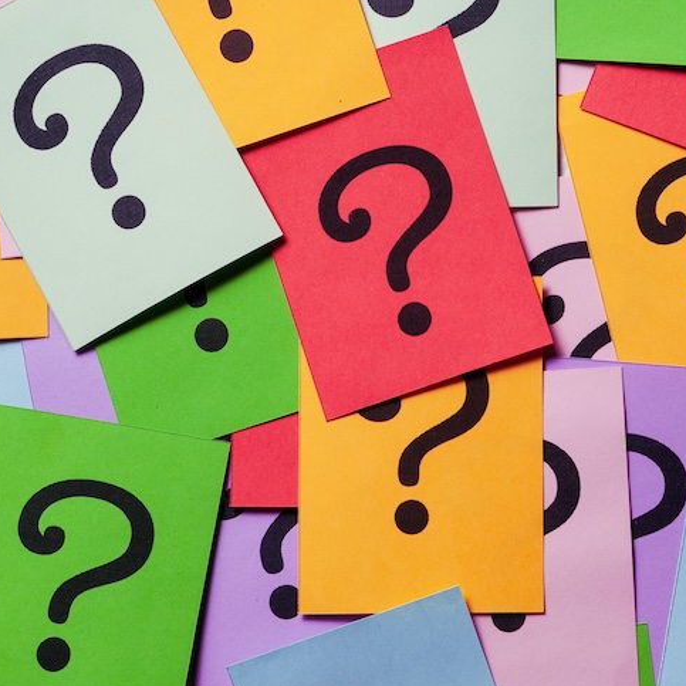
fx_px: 2960
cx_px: 615
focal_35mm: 132
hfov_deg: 13.1
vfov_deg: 13.2
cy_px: 305
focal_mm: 50
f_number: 8
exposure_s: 1/100
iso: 100
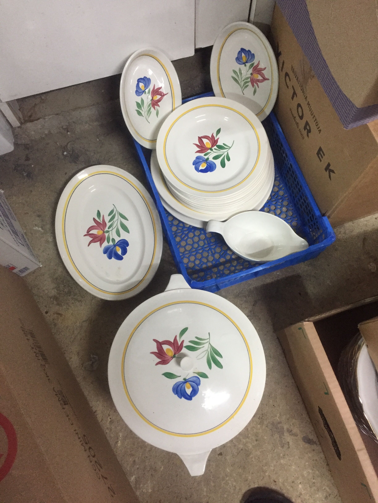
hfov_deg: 48.2
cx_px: 189
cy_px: 252
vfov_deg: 61.7
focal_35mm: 29
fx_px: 422
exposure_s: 1/25
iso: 250
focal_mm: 4.15
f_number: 2.2
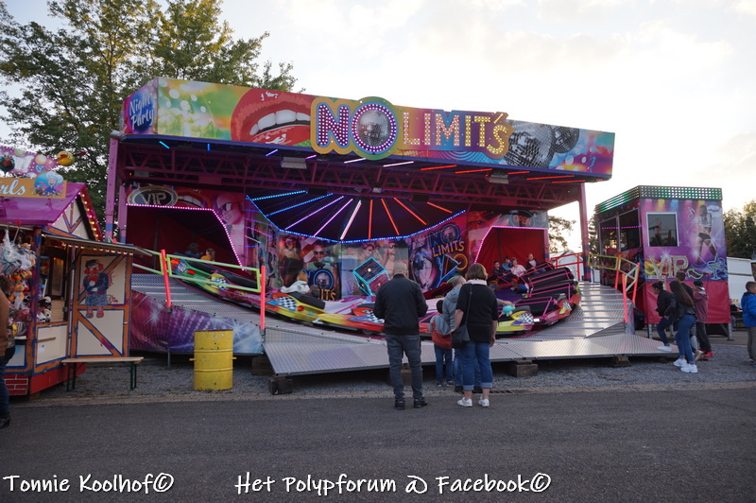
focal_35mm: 24
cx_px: 378
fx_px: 504
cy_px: 252
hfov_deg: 73.8
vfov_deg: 53.1
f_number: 5.6
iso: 100
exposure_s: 1/80
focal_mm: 16
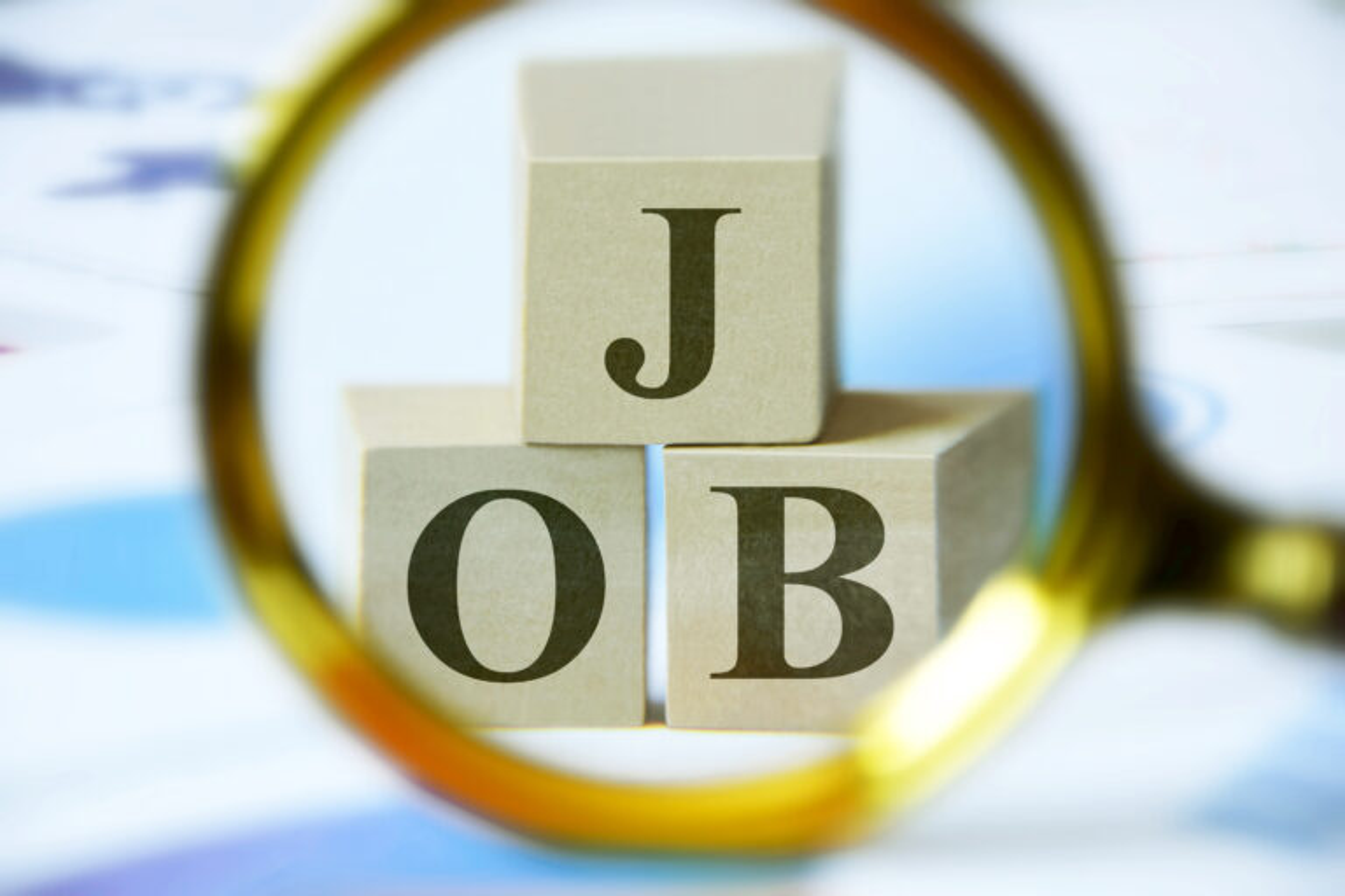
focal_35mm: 135
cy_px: 448
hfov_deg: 15.2
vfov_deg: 10.2
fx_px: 5043
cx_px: 672
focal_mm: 90
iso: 125
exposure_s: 1/125
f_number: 8
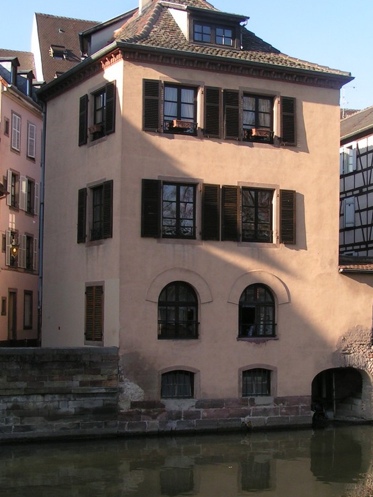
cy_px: 274
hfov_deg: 24.8
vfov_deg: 32.7
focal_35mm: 59
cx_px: 231
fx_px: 847
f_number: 5
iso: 50
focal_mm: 6.3
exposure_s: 1/160
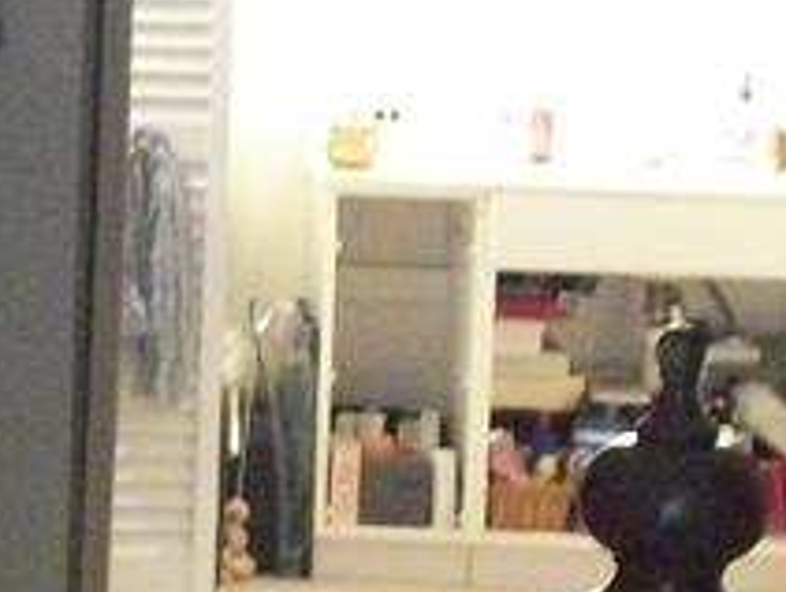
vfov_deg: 9.6
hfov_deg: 12.2
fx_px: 3525
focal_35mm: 155
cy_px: 391
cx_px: -328
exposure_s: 1/8
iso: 640
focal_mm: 5.7
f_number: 2.9
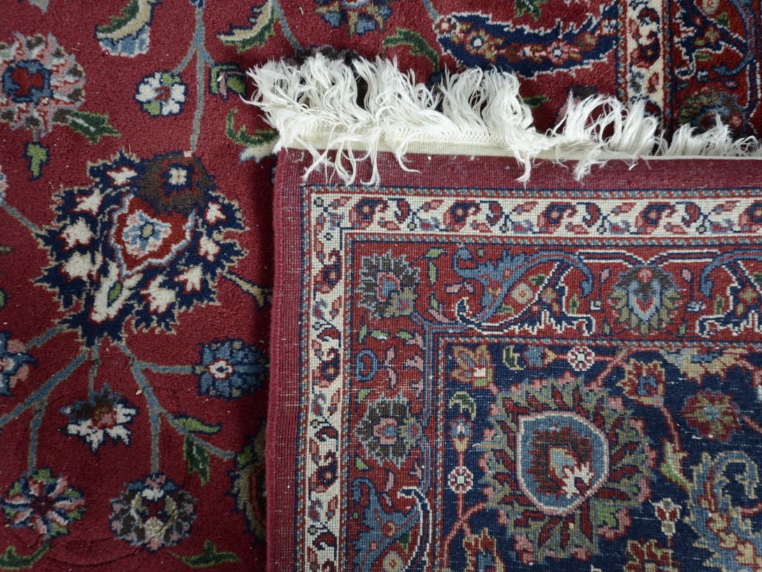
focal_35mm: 27
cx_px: 436
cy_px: 280
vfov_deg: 51.4
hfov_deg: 65.0
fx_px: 594
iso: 100
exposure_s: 1/125
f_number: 8
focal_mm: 16
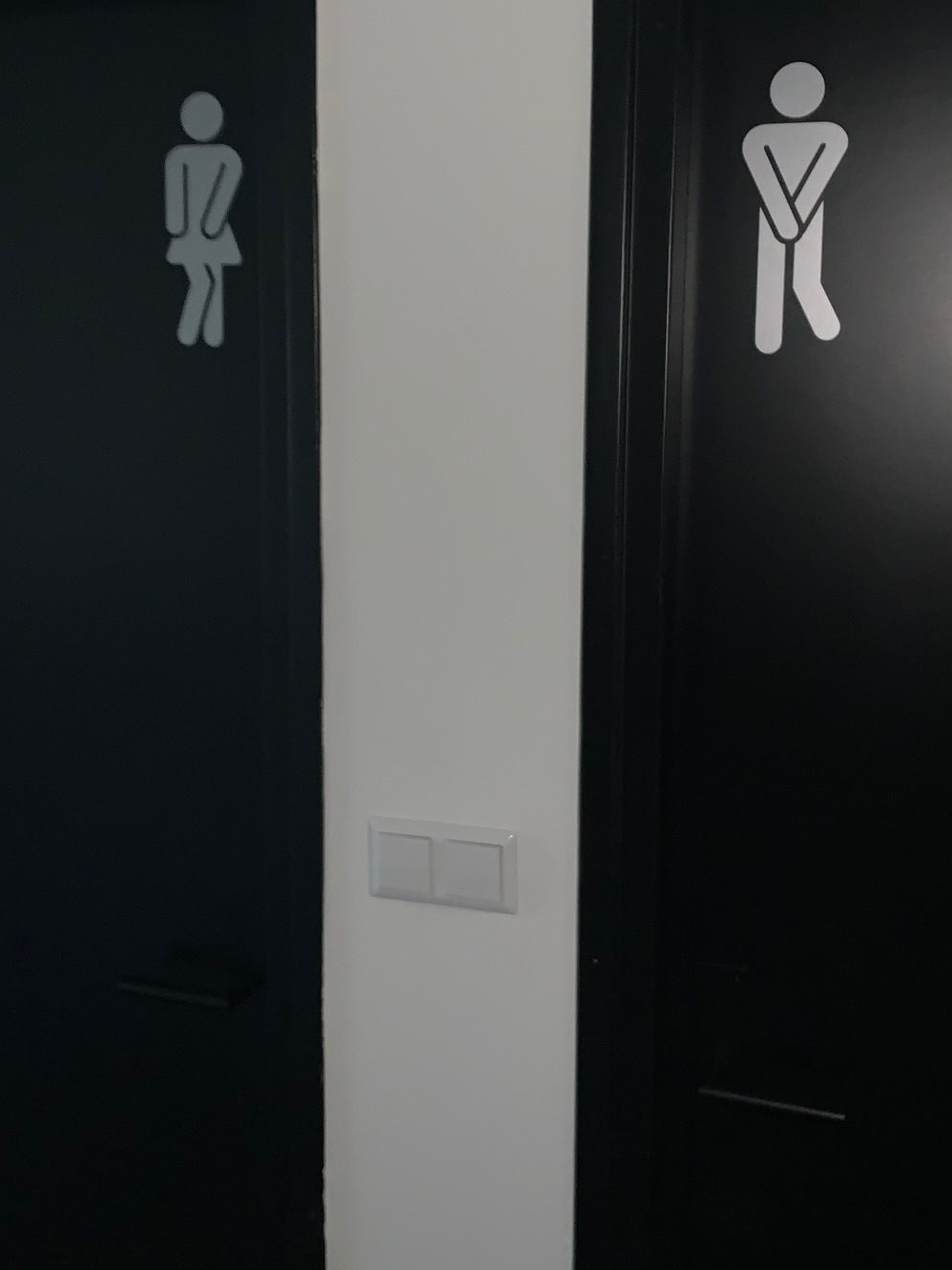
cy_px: 494
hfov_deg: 36.0
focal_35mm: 40
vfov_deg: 46.5
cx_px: 474
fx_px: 1467
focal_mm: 4.25
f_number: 1.8
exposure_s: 1/4
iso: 160
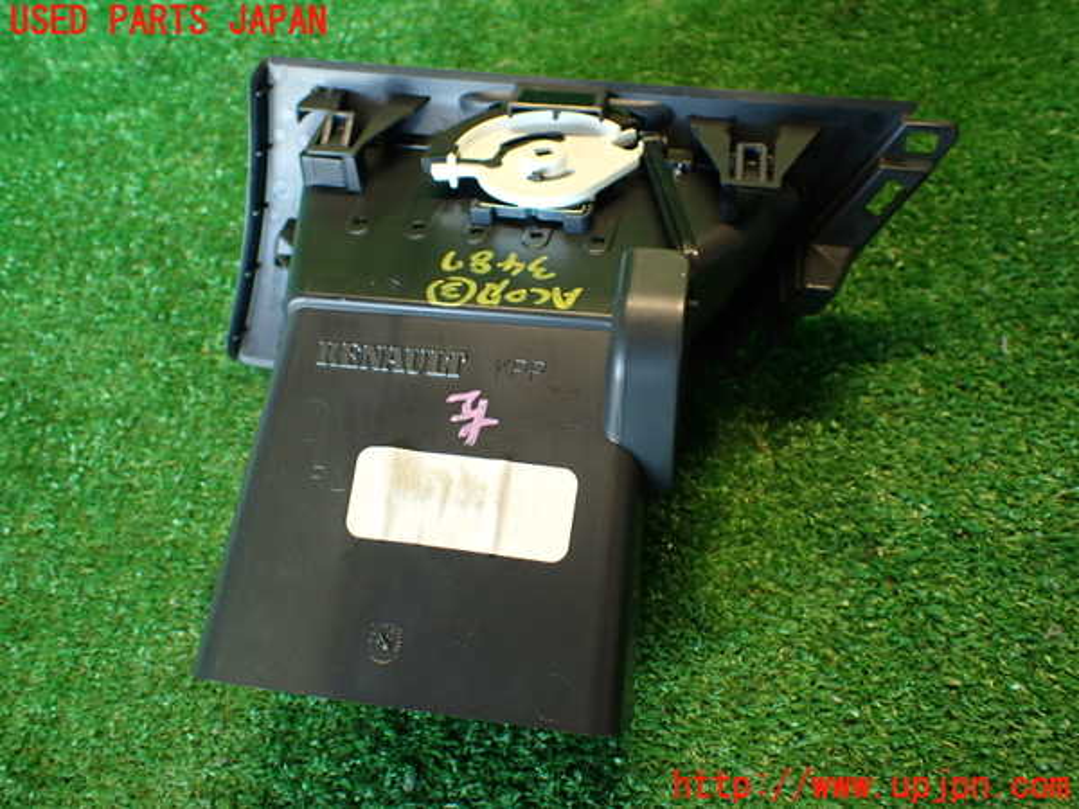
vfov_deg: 44.2
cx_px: 540
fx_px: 997
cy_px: 404
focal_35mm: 32
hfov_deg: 56.8
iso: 200
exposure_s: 1/30
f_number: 2.4
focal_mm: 5.79
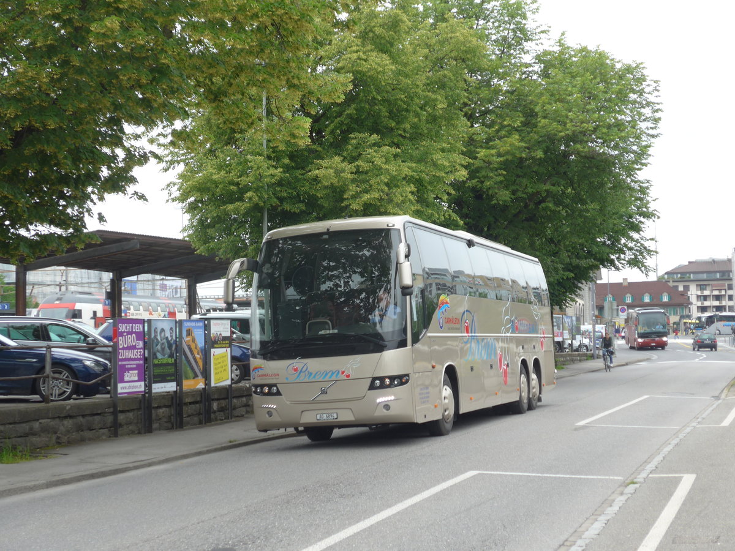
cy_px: 276
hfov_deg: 31.2
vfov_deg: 23.7
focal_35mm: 62
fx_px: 1316
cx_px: 368
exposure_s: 1/200
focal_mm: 12.7
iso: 80
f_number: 3.7
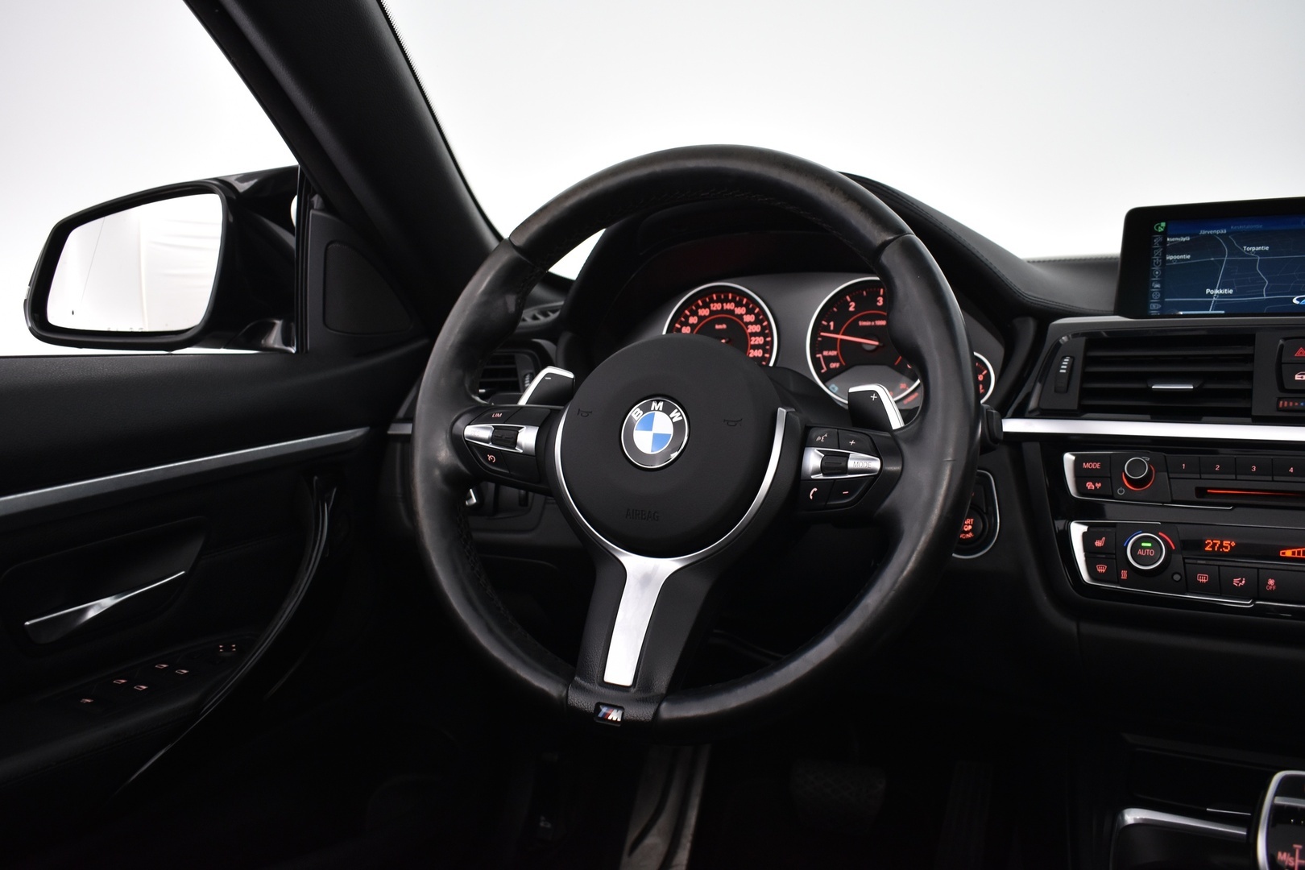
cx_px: 652
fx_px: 1142
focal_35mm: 32
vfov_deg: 41.7
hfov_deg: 59.5
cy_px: 435
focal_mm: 21
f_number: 3.8
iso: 1000
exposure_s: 1/30
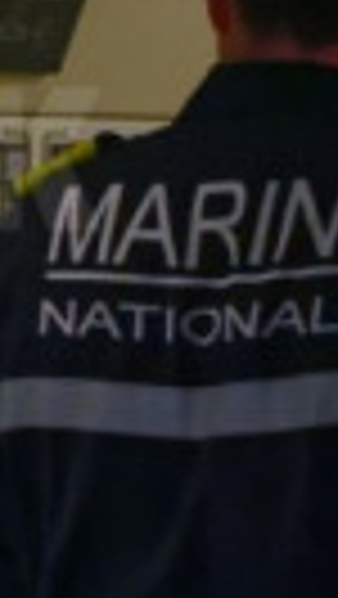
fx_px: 3610
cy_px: 297
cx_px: -478
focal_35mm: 227
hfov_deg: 5.2
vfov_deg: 9.5
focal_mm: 24
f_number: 8
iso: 1250
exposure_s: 1/50
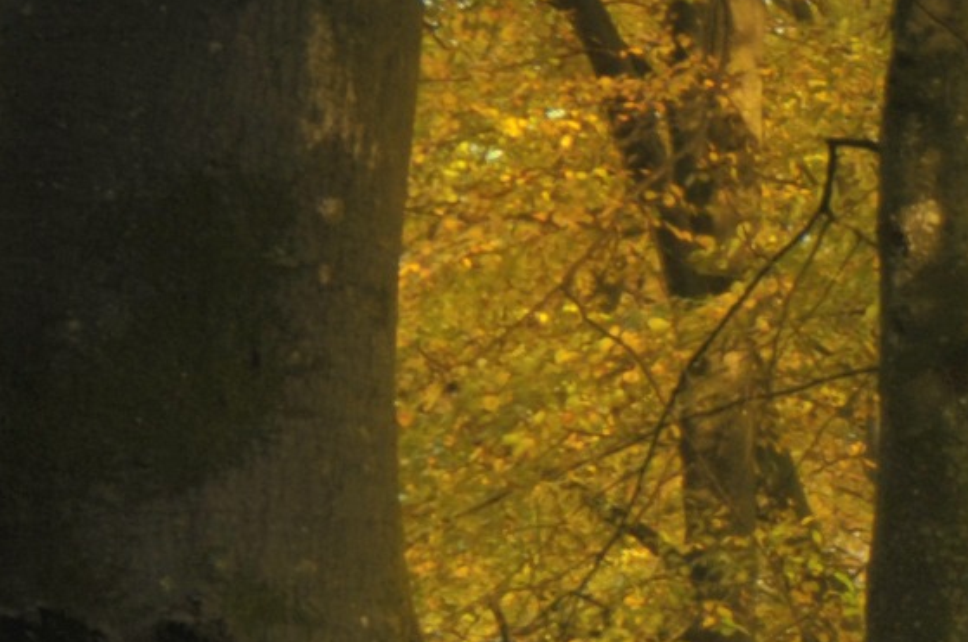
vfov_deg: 9.8
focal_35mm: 138
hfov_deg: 12.4
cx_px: 2175
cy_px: 651
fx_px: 3705
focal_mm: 12
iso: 250
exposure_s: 1/20
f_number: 9
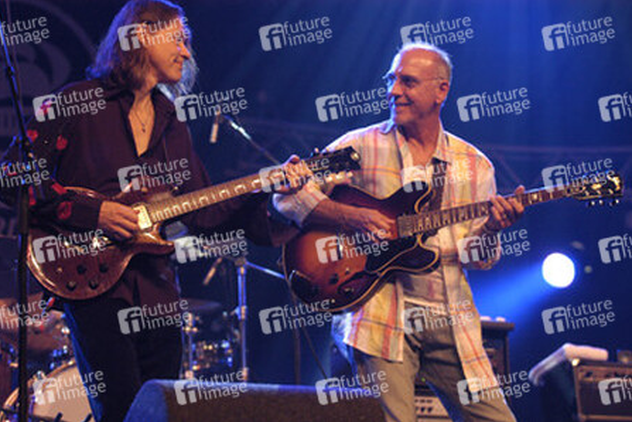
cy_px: 211
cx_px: 315
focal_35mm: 121
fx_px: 2124
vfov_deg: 11.3
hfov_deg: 16.9
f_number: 2.8
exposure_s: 1/90
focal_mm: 80
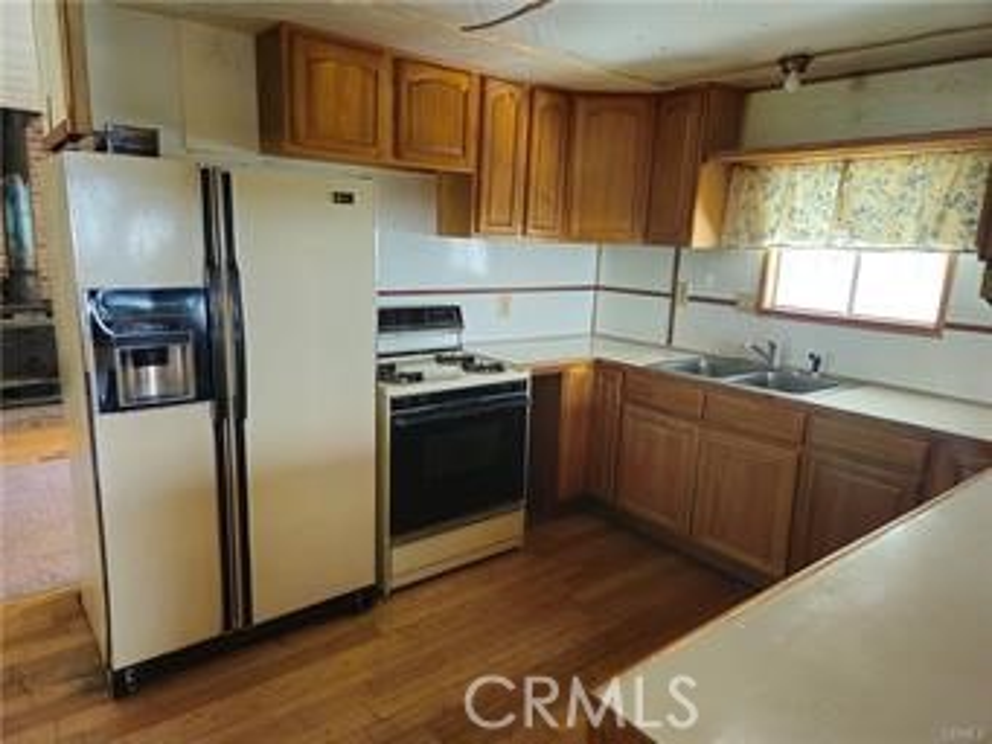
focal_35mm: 23
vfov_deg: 58.9
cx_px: 496
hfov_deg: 73.9
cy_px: 372
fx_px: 659
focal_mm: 5.4
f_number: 1.8
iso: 500
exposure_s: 1/50
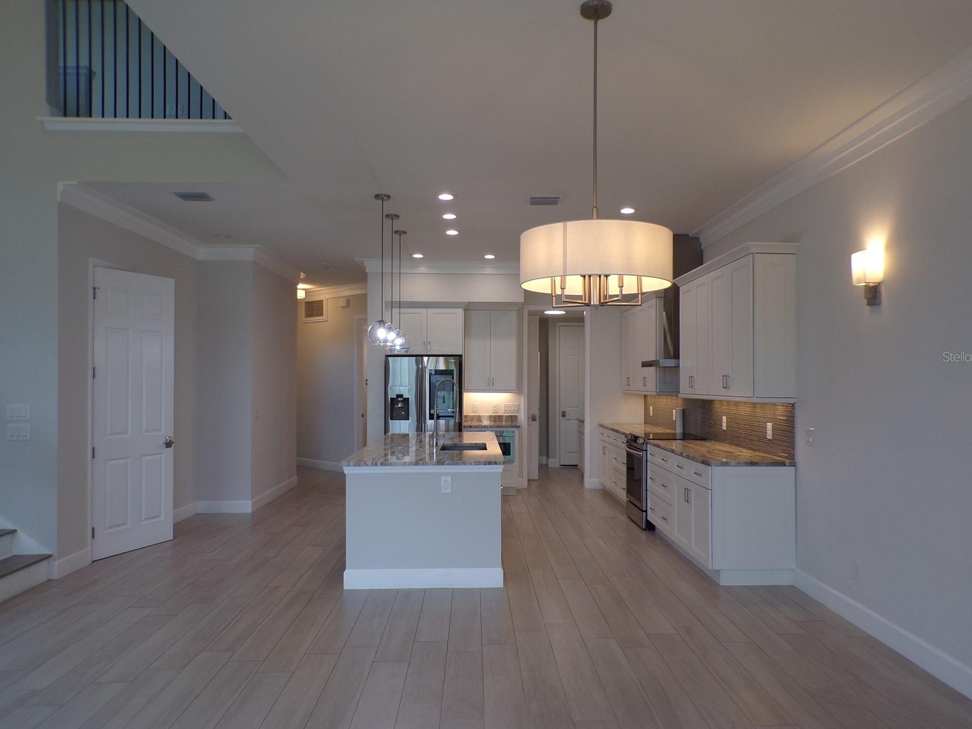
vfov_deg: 54.9
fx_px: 702
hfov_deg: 69.4
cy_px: 356
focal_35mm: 25
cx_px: 496
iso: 80
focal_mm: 4.3
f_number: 3
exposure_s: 1/52
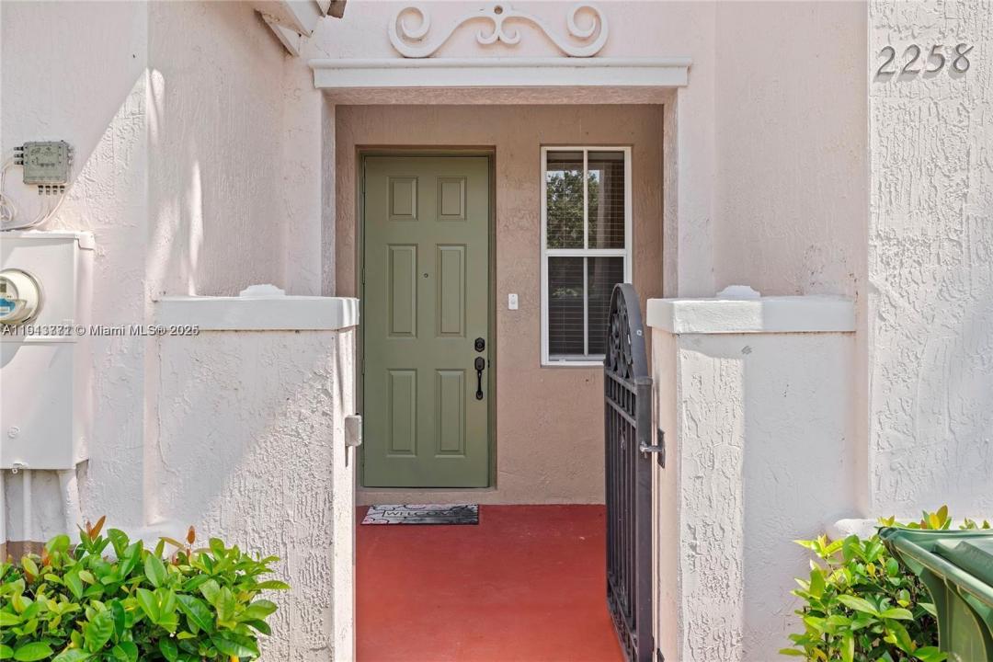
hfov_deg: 61.9
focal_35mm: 30
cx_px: 496
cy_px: 331
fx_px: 827
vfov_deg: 43.6
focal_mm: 30
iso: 200
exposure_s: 1/50
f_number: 8
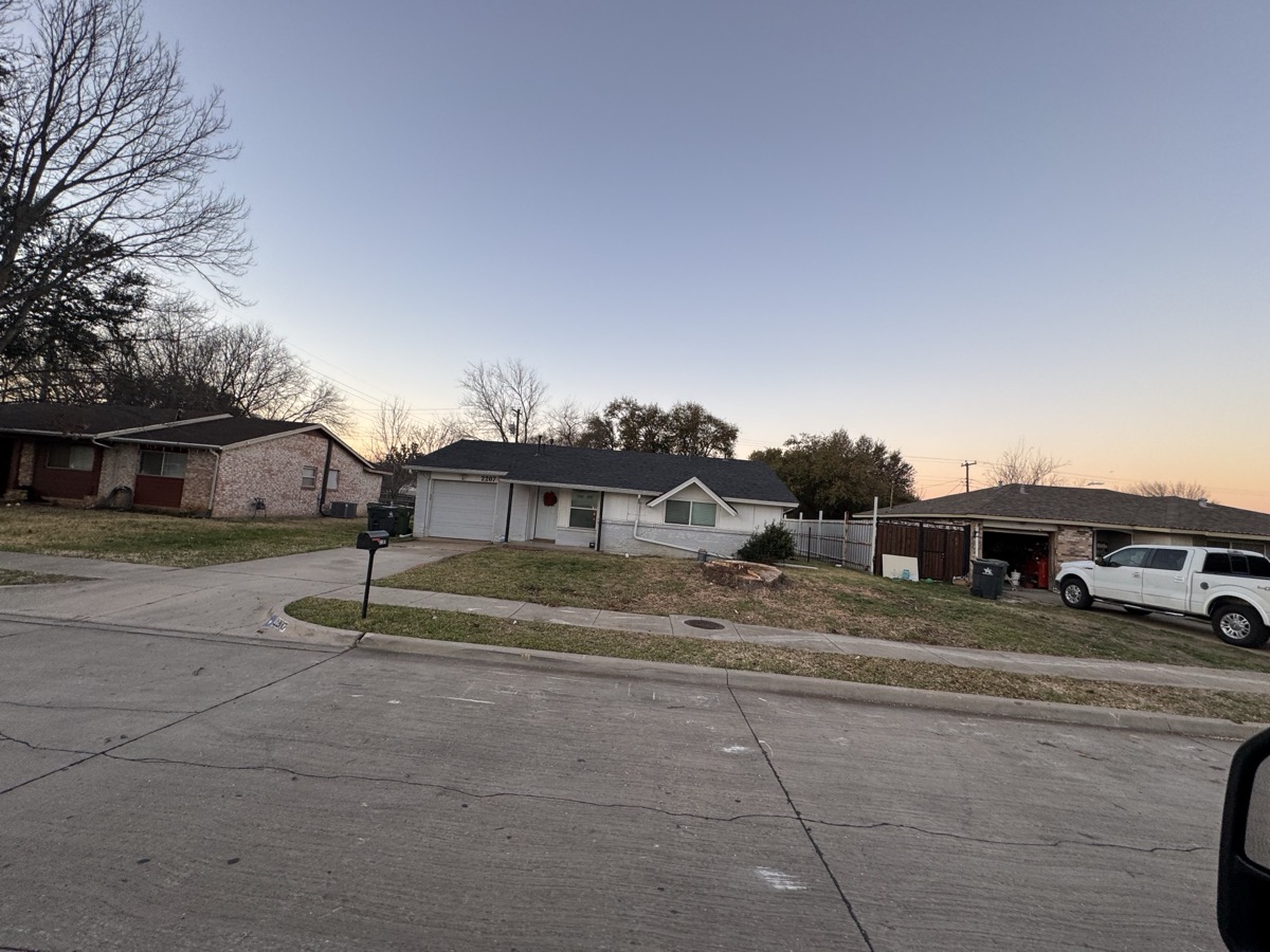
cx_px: 635
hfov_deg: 102.1
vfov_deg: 85.7
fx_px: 514
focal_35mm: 14
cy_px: 476
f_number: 2.2
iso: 50
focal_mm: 2.22
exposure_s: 1/99
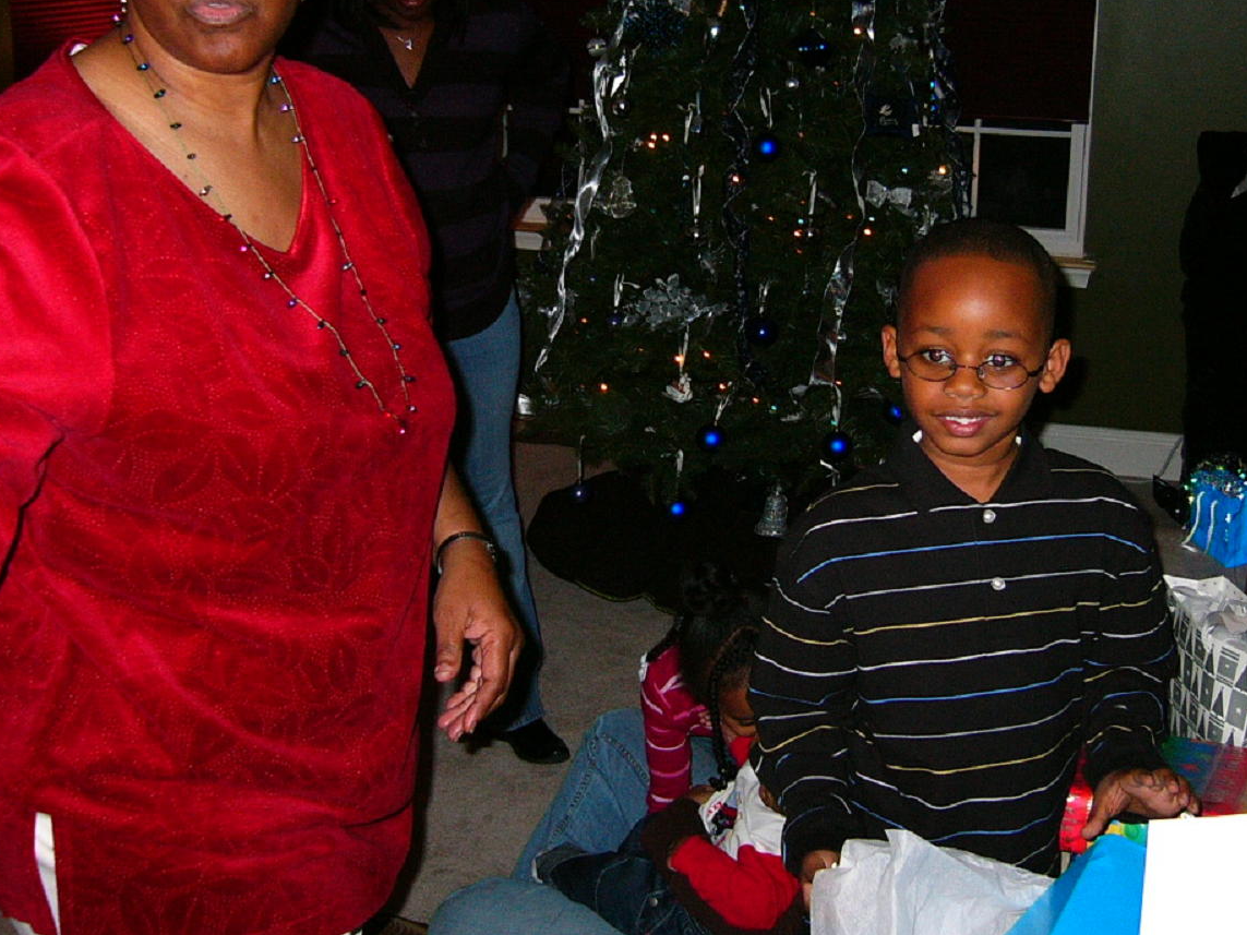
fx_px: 1765
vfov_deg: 29.5
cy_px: 334
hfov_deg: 38.9
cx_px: 684
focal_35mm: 49
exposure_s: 1/50
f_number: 2.8
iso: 100
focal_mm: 5.8
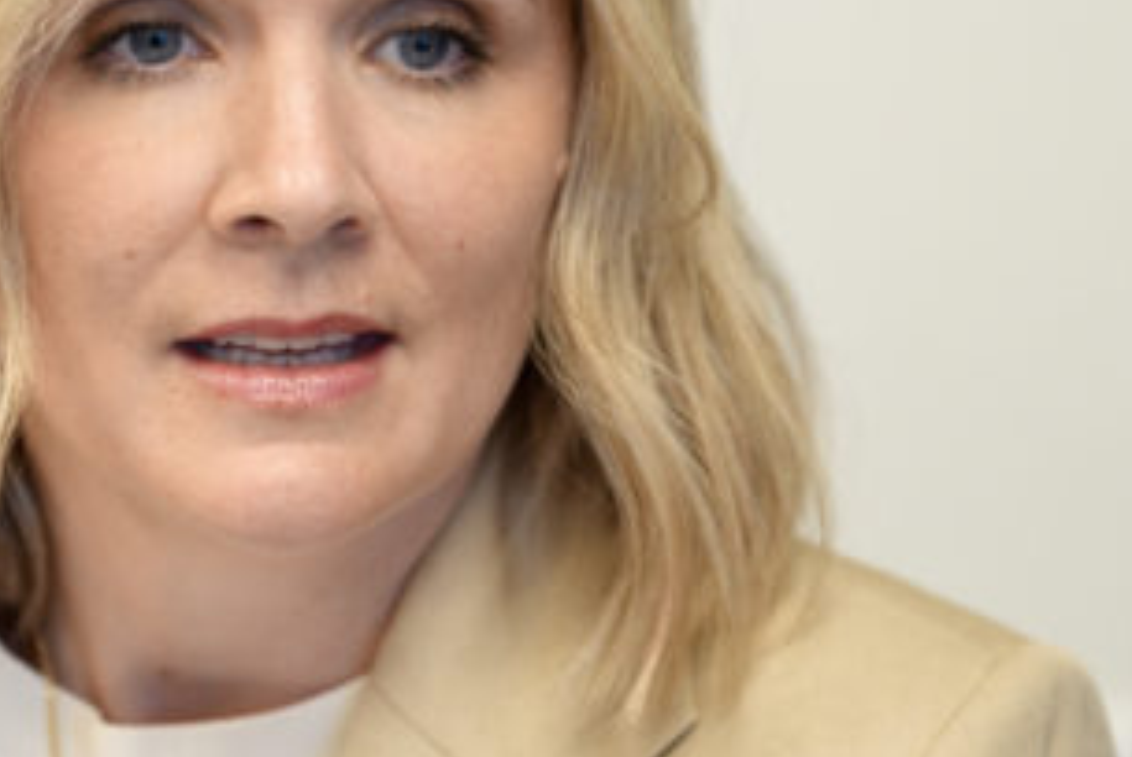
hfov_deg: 6.1
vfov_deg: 4.1
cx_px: 265
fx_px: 10638
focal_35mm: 338
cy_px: 48
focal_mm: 160
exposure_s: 1/250
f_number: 2.8
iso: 1250
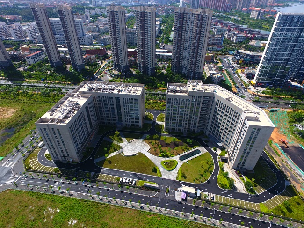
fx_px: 176
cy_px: 114
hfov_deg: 81.8
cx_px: 152
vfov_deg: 65.9
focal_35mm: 20
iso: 100
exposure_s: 1/736
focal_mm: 3.61
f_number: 2.8
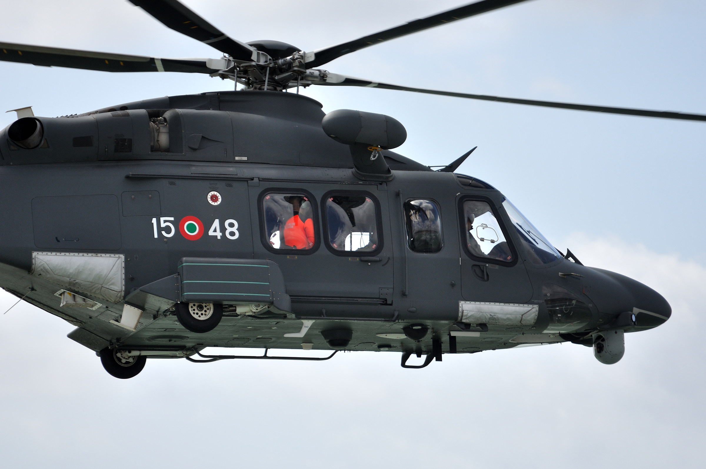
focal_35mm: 450
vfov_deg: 3.0
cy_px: 234
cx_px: 353
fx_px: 8814
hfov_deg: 4.6
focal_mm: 300
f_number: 5.6
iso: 250
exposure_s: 1/1000
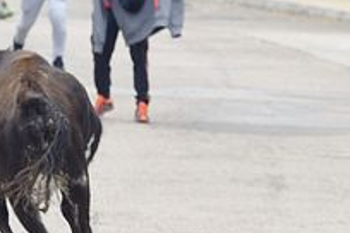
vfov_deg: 1.6
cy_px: -67
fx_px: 8584
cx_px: -113
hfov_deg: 2.3
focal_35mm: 883
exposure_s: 1/320
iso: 500
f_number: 6.3
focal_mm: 200
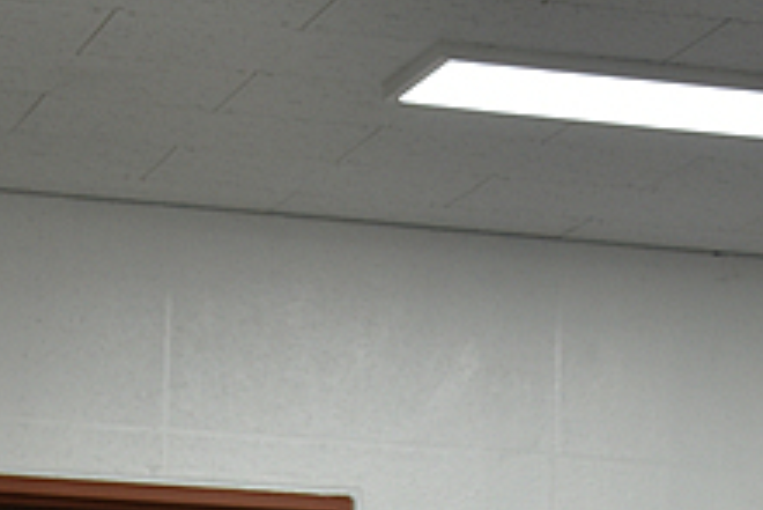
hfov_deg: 11.9
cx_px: 423
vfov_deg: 7.7
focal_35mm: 172
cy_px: 1020
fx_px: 3648
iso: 800
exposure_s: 1/125
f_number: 5
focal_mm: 42
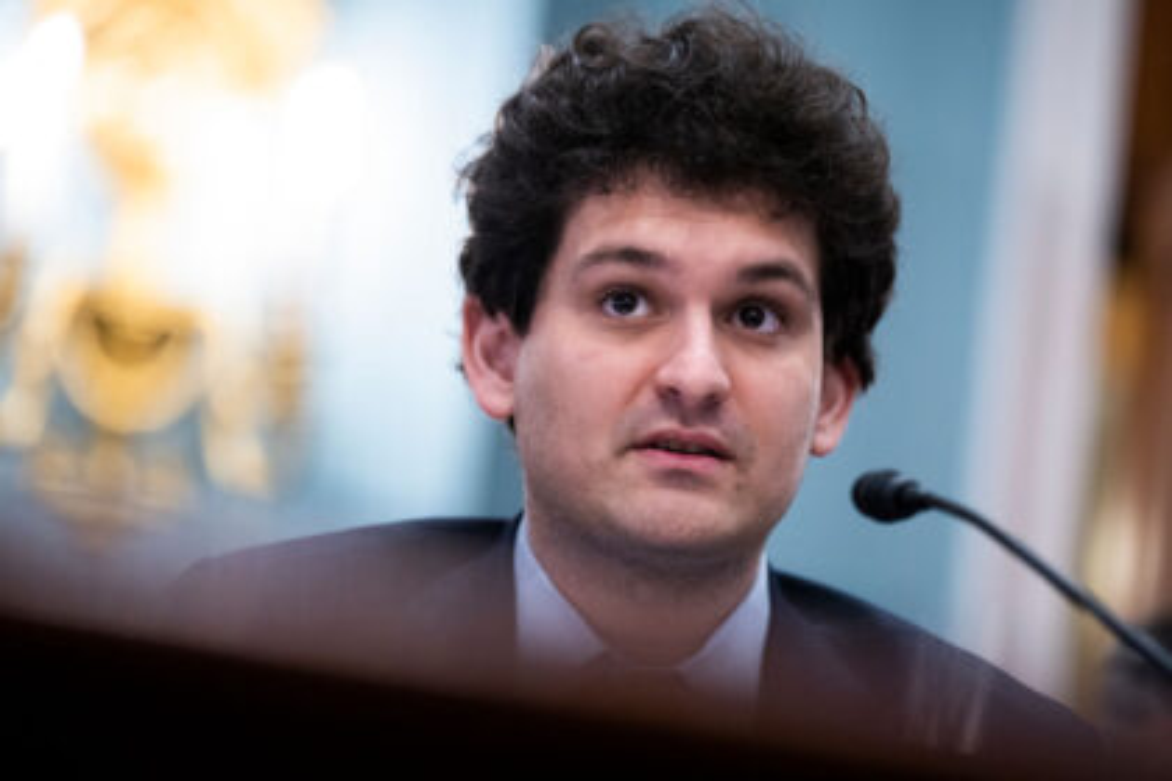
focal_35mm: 159
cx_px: 586
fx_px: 5176
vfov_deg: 8.6
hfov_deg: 12.9
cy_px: 390
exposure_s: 1/200
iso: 3200
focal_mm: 159
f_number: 2.8
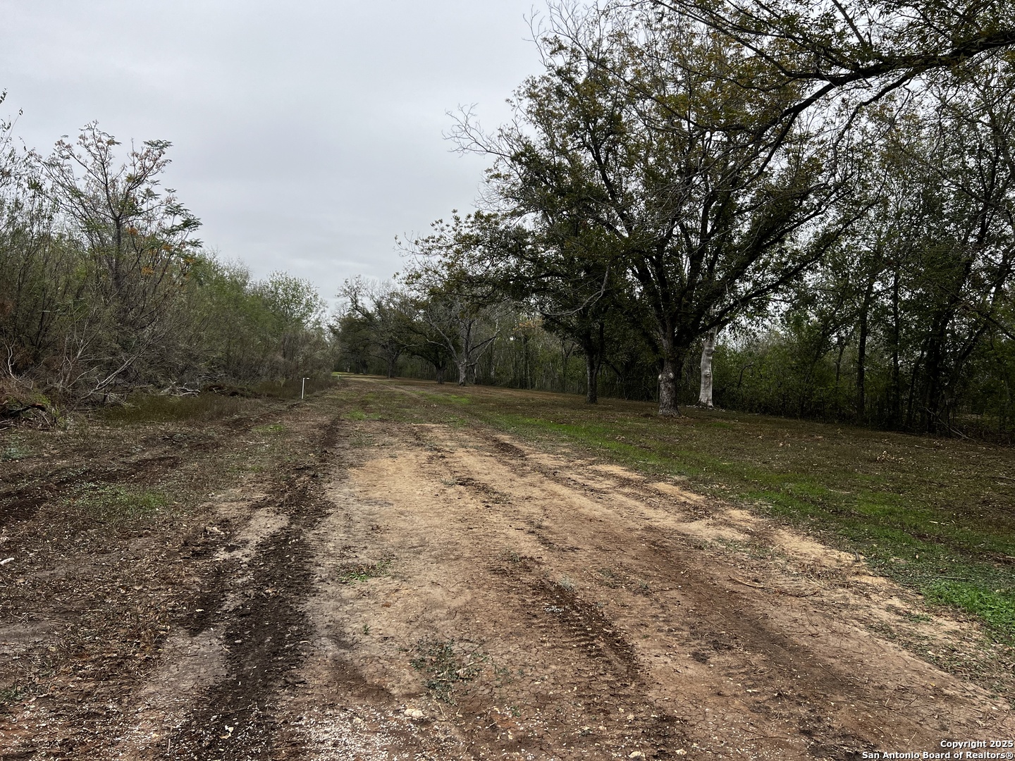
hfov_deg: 67.3
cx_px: 508
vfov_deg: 53.1
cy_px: 380
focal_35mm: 26
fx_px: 762
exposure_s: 1/1468
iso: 50
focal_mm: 5.7
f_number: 1.5
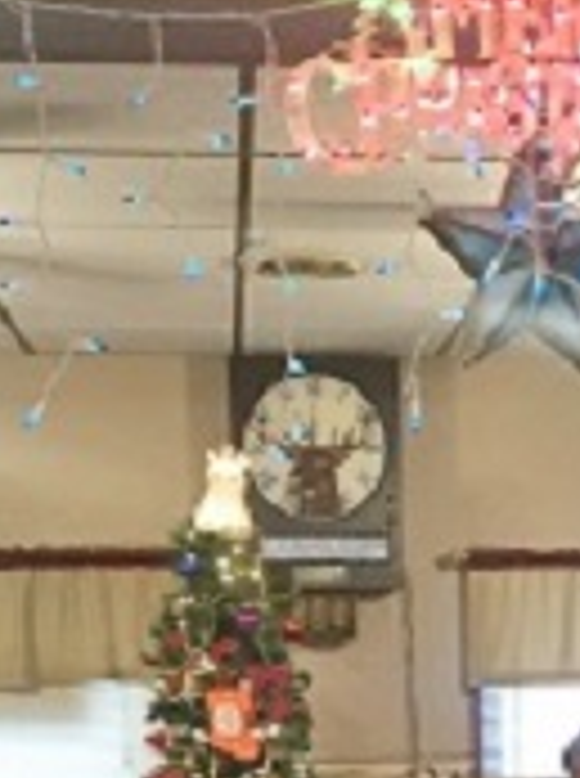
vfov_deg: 21.7
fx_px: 1839
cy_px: 989
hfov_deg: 17.7
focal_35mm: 82
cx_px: 495
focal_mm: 4.15
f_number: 2.2
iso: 250
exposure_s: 1/30
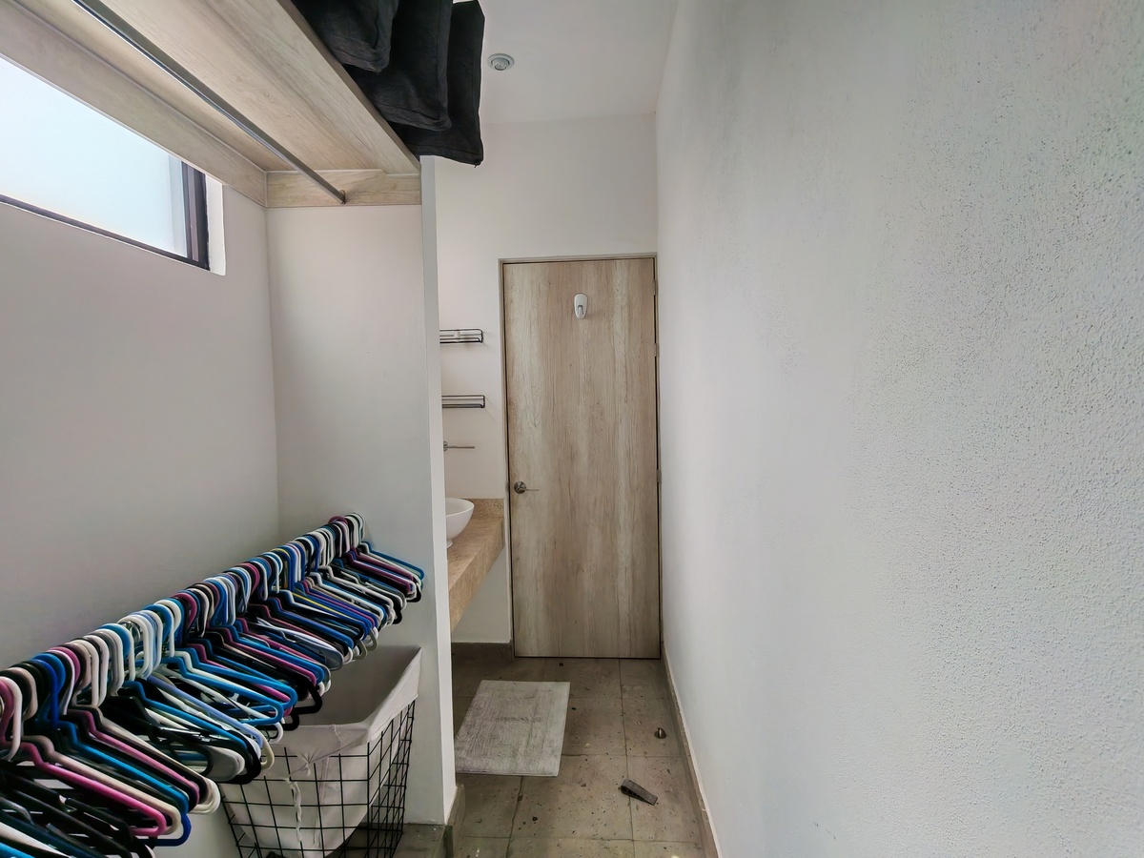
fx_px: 529
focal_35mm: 16
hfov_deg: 94.5
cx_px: 572
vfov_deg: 78.1
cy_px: 429
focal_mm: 1.96
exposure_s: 1/220
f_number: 2.2
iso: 50
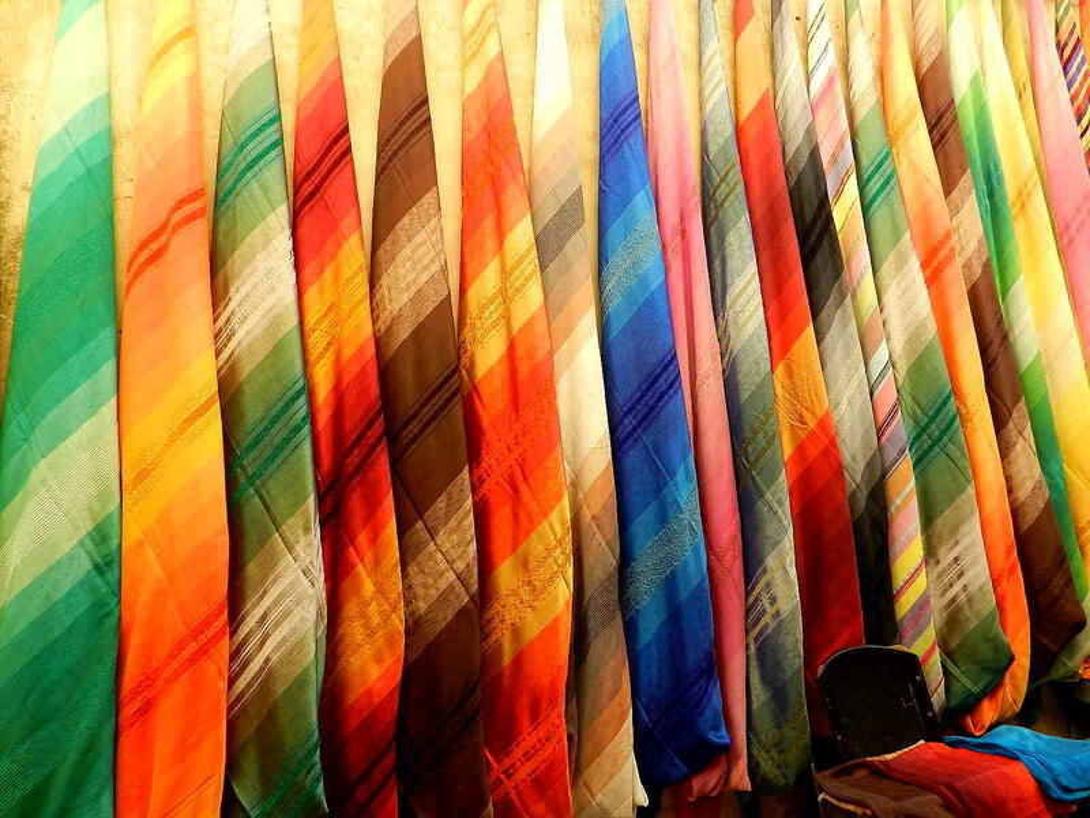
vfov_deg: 58.9
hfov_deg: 73.9
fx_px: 724
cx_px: 545
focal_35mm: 23
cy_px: 409
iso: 160
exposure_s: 1/200
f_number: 3.4
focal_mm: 4
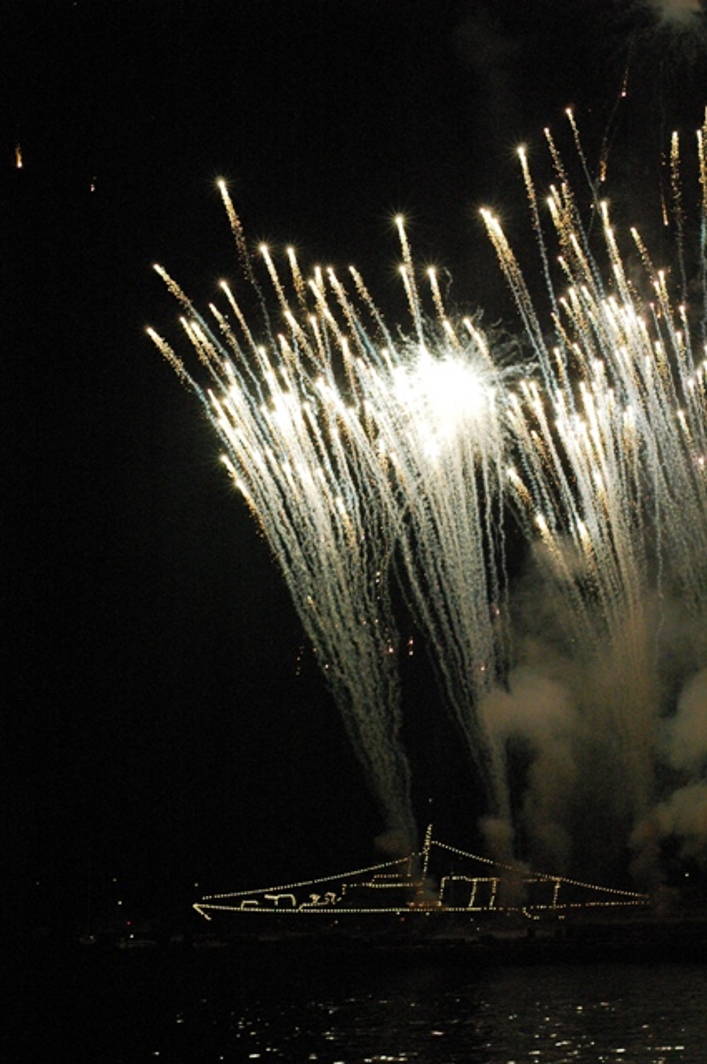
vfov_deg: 27.0
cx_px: 354
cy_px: 532
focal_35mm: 75
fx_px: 2215
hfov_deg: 18.1
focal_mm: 50
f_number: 5.6
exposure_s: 1/125
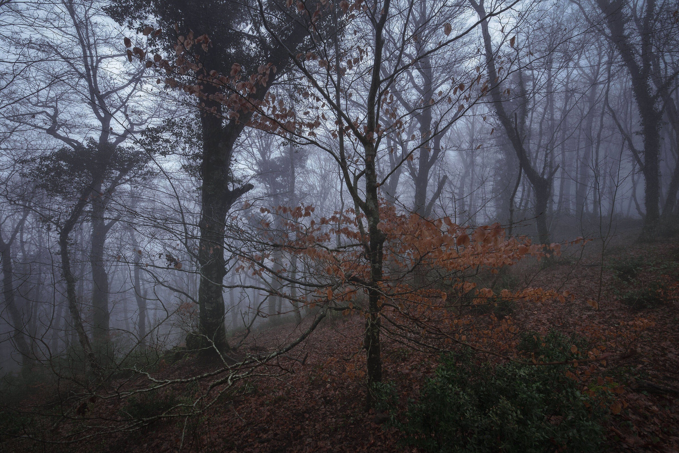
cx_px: 340
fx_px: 283
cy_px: 226
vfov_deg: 77.4
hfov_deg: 100.4
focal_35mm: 15
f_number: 6.3
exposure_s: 1/40
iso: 320
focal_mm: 15
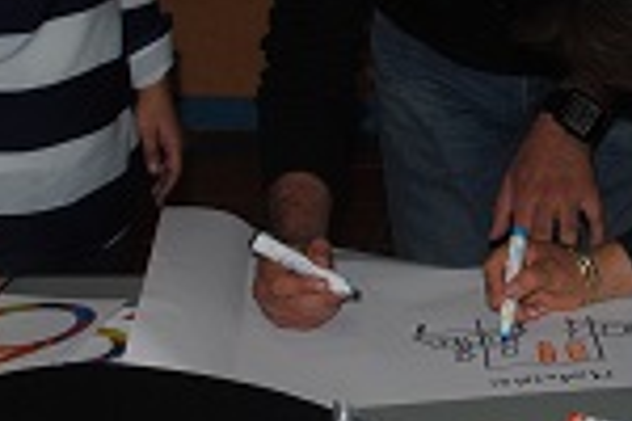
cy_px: 67
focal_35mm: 110
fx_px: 1931
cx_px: 666
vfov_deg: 12.4
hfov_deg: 18.0
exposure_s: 1/60
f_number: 3.8
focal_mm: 20
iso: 200
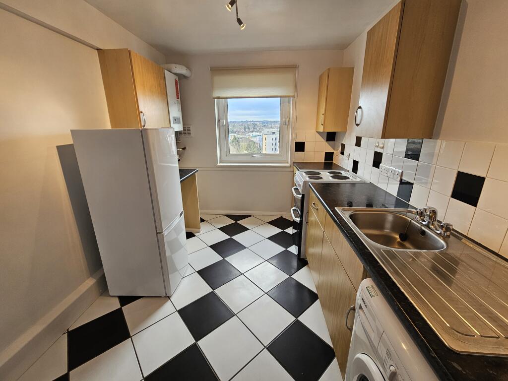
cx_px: 254
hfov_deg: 106.2
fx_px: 191
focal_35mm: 13
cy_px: 190
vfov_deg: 89.9
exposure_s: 1/50
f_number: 2.2
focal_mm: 2.2
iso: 80
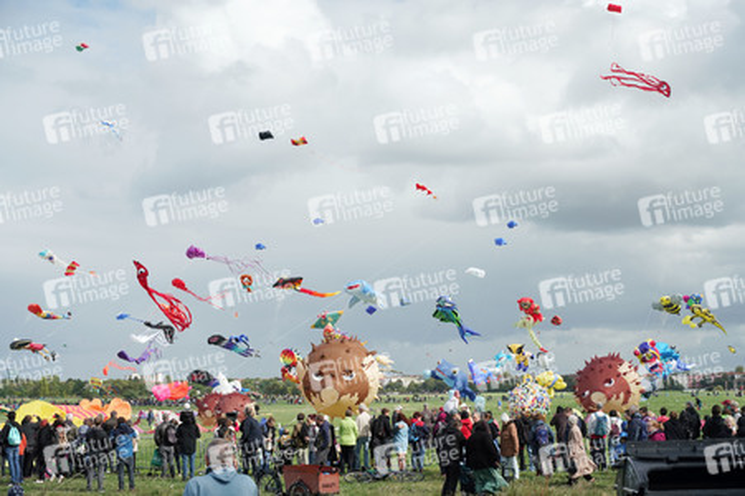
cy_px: 248
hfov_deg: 28.1
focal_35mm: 72
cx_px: 372
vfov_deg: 18.9
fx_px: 1489
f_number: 8
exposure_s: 1/640
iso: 640
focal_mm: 72
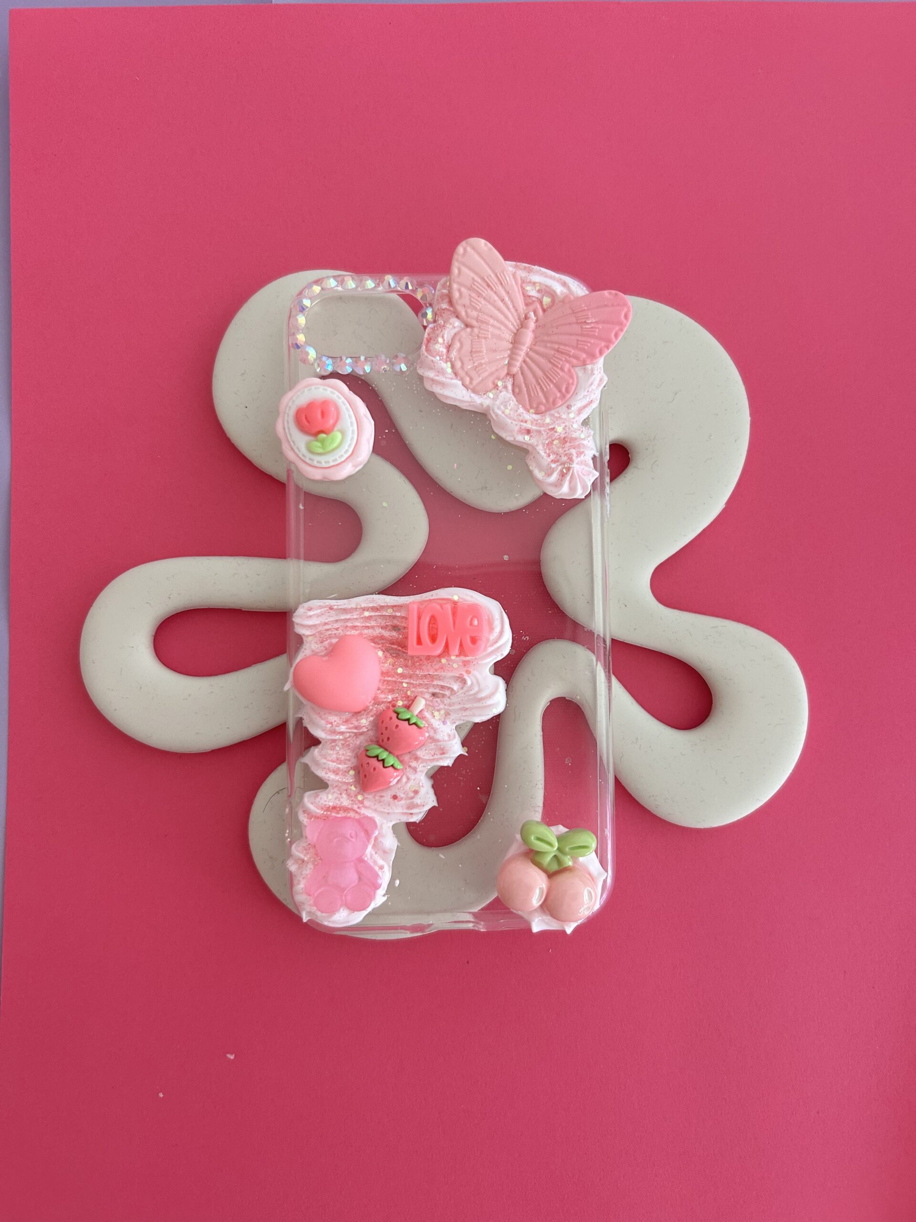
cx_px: 458
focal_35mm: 26
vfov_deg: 67.3
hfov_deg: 53.1
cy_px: 611
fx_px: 917
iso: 125
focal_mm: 5.7
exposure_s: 1/120
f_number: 1.5
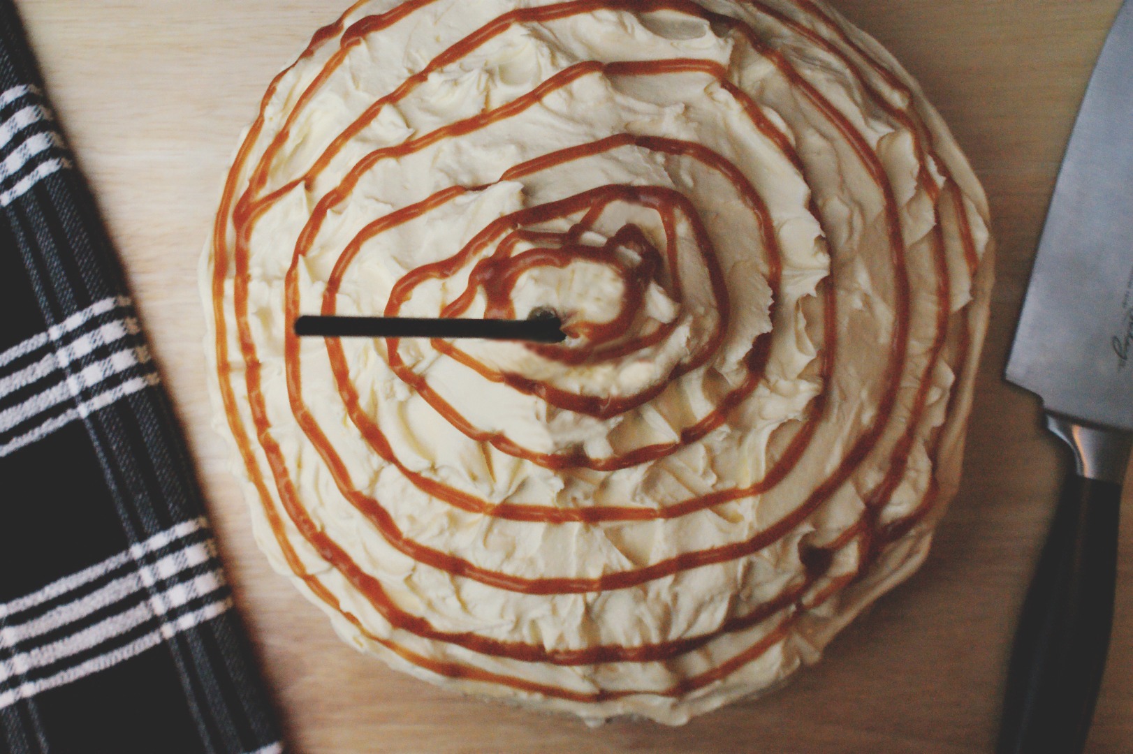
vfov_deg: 13.0
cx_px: 566
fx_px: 3303
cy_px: 377
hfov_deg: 19.5
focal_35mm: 105
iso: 1600
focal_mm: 70
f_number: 5.6
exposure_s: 1/100
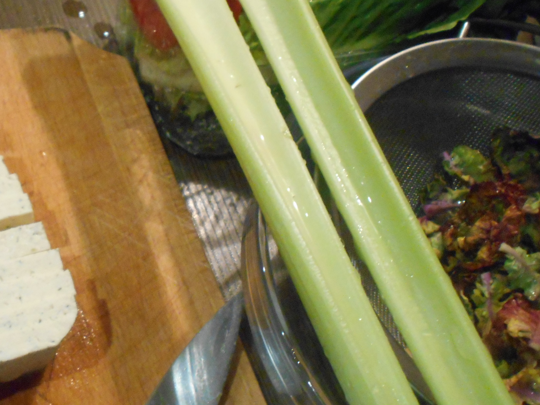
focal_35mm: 48
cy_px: 242
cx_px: 178
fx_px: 749
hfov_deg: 39.2
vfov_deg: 30.2
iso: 800
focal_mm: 4.6
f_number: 3.2
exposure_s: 1/25
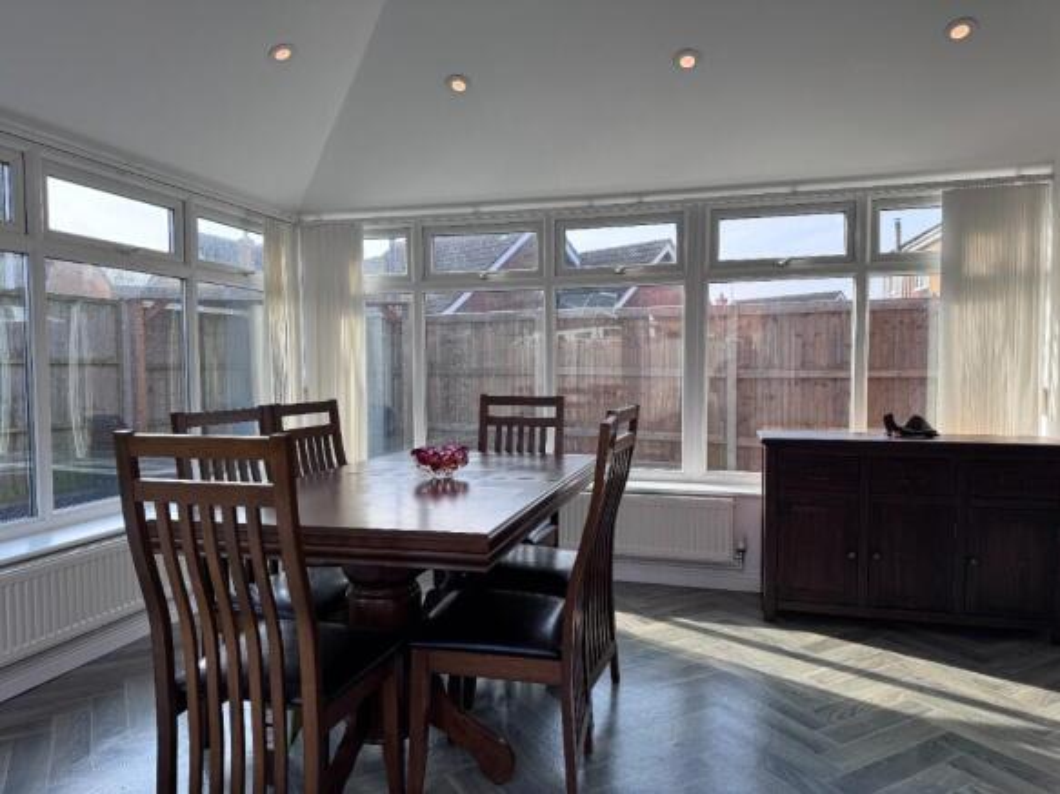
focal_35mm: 24
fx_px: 735
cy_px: 397
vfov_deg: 56.8
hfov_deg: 71.6
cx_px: 530
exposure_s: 1/773
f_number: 1.78
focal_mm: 6.76
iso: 80
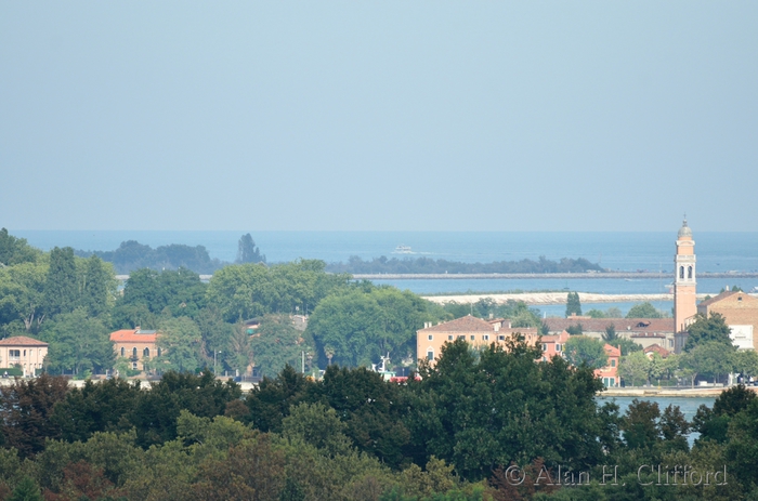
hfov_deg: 3.4
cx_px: 379
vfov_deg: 2.3
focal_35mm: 600
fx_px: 12602
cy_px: 250
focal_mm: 400
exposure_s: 1/640
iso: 220
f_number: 5.6
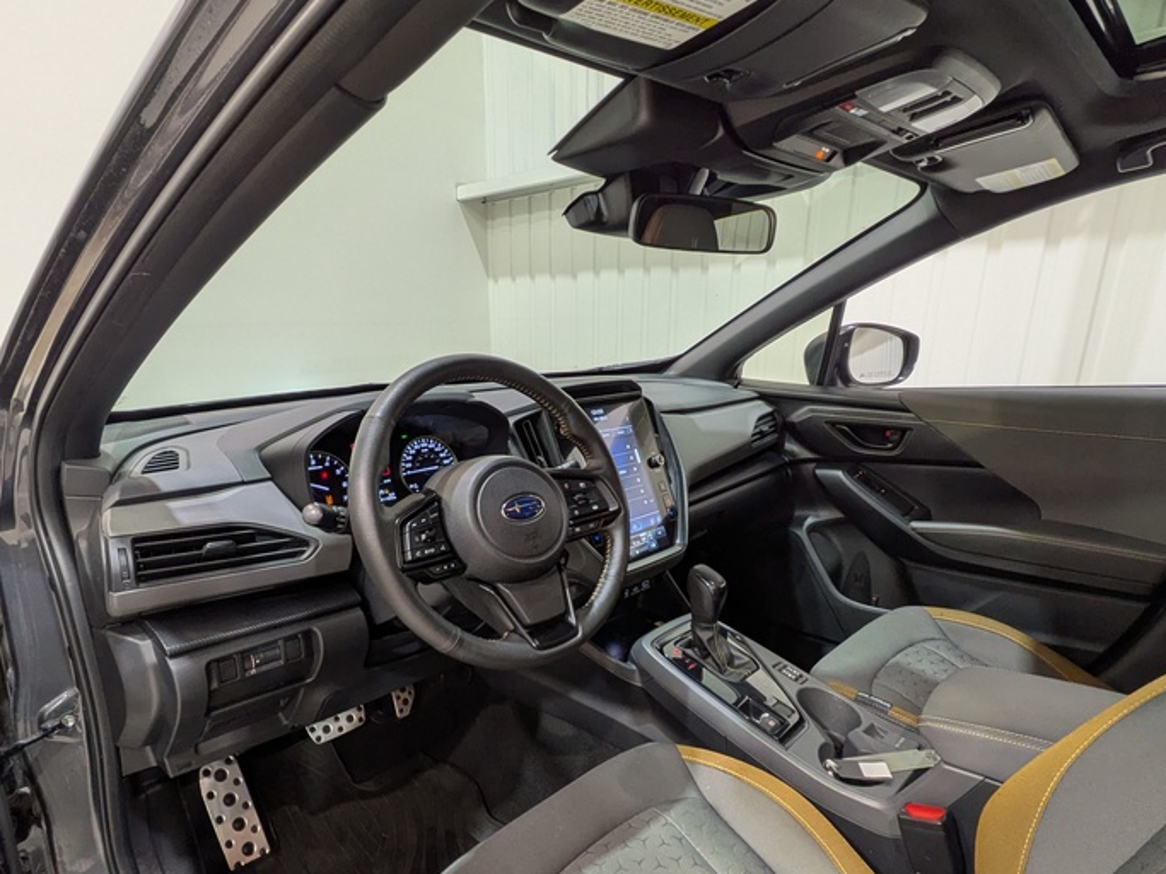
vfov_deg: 62.5
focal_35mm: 21
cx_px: 550
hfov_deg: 78.9
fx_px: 707
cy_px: 548
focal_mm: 1.83
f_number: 2.2
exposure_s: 1/30
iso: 61
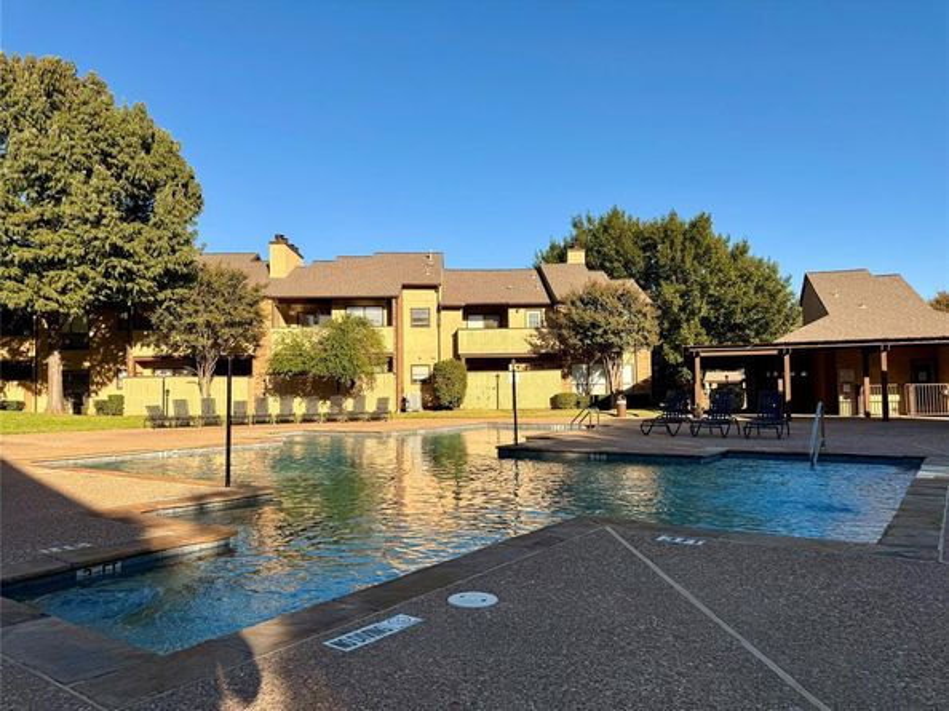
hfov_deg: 71.6
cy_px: 356
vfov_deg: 56.8
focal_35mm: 24
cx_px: 474
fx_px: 658
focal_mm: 6.76
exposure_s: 1/3584
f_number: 1.78
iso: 80
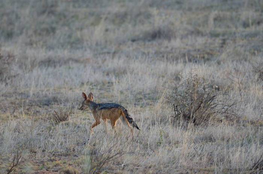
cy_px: 87
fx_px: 4372
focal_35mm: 600
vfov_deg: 2.3
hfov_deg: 3.4
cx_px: 132
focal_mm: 400
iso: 1250
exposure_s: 1/400
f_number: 5.6
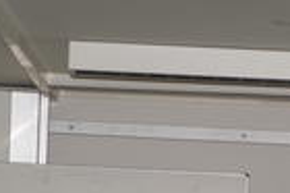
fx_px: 3870
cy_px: 423
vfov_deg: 2.8
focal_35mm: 481
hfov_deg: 4.3
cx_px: 518
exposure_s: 1/60
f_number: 5.6
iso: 200
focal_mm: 70
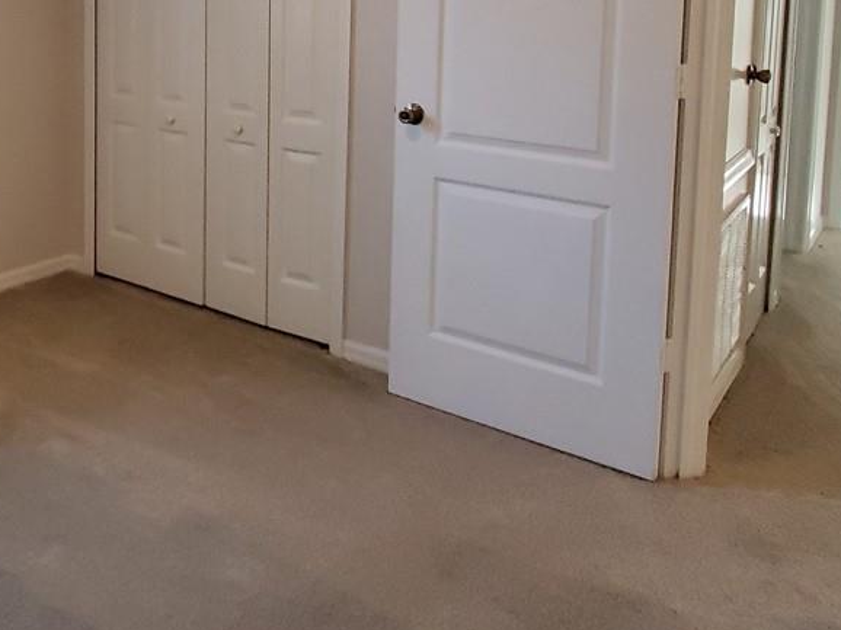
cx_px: 141
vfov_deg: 36.5
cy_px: 33
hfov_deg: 47.8
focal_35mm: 36
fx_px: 874
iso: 320
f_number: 2.2
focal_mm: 1.8
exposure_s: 1/59
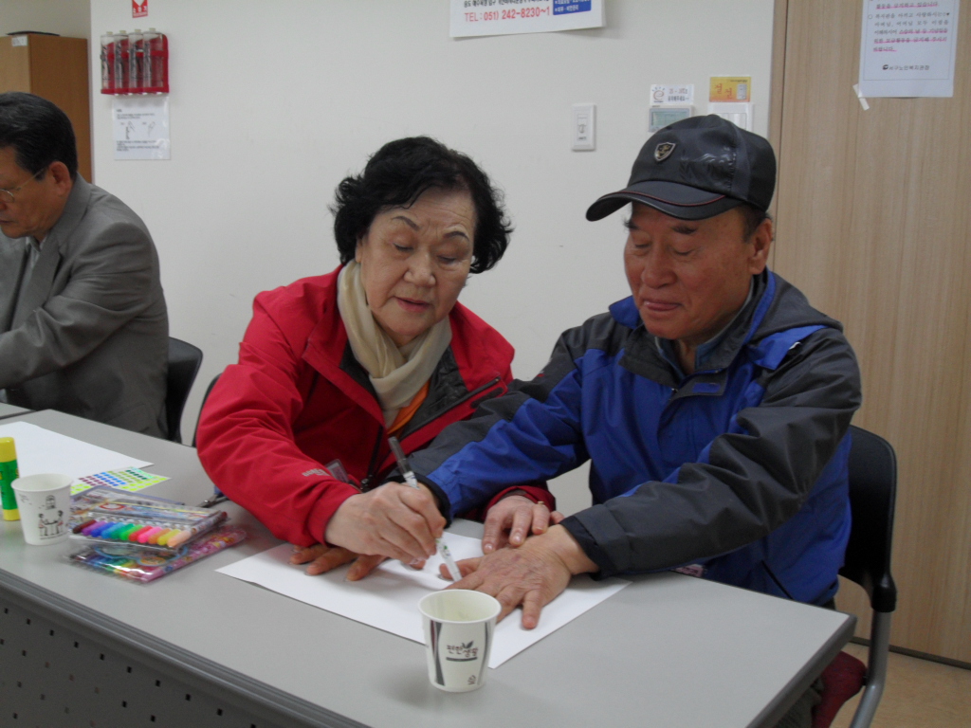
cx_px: 486
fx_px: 1122
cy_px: 364
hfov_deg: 46.8
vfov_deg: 36.0
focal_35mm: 40
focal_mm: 7
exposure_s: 1/30
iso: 100
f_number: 3
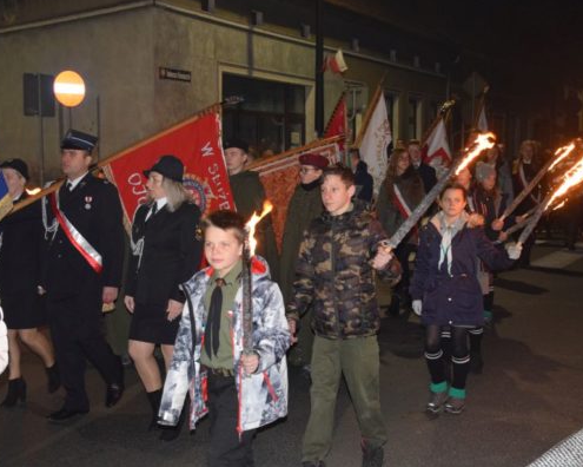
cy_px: 232
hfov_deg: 32.5
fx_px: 1001
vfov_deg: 26.2
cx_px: 263
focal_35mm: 58
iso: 3200
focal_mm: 34
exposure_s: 1/60
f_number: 4.2
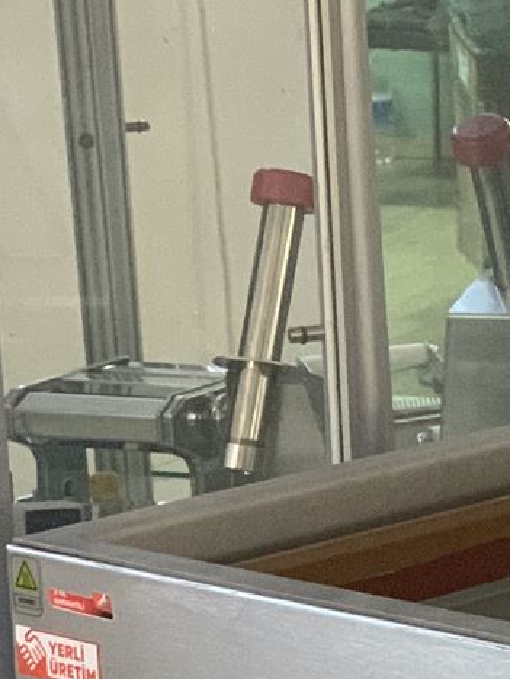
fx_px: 3492
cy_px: 558
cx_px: 867
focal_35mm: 178
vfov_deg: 11.1
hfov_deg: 8.1
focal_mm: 6
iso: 400
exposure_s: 1/52
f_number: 2.4
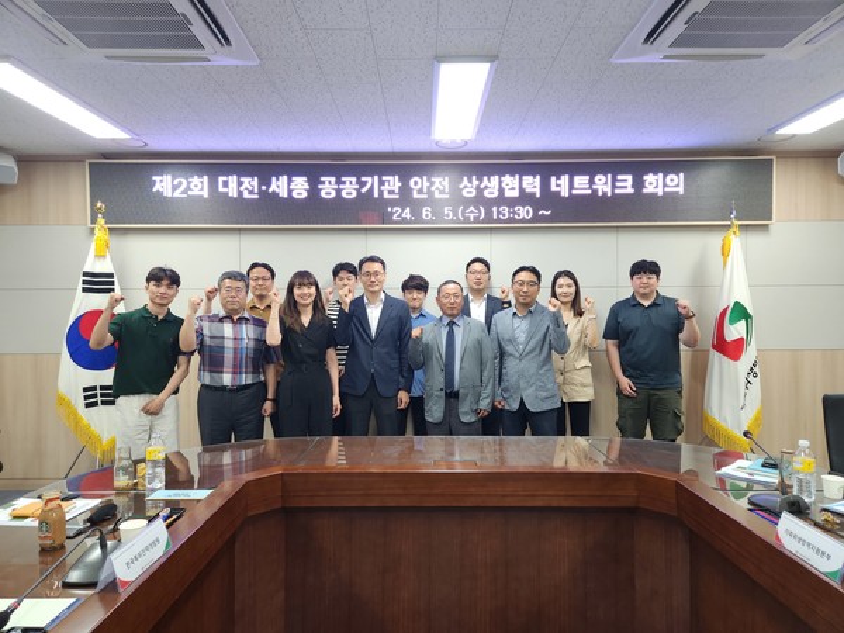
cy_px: 316
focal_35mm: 23
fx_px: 561
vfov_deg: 58.9
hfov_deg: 73.9
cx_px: 422
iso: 200
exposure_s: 1/120
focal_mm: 5.4
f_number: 1.8
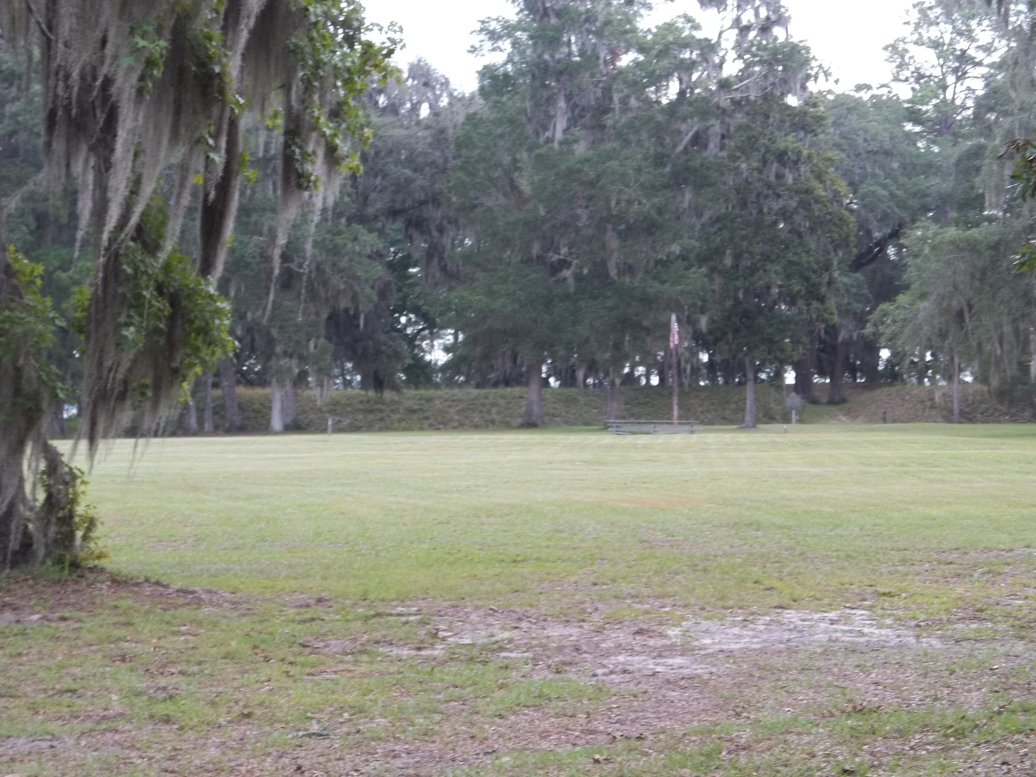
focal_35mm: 86
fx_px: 2574
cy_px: 388
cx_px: 518
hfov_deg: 22.8
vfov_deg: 17.2
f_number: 4.5
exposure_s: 1/80
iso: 64
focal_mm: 15.4
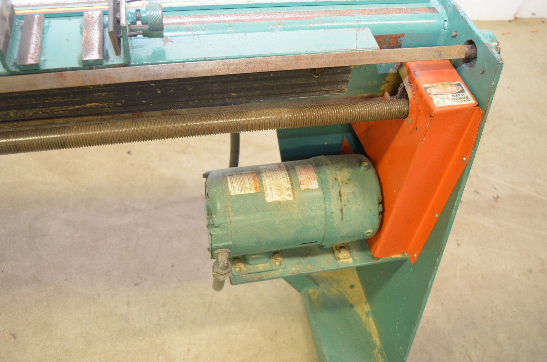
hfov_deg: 57.3
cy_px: 181
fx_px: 500
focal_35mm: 33
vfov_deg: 39.8
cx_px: 274
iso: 1400
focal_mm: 22
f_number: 4
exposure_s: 1/60
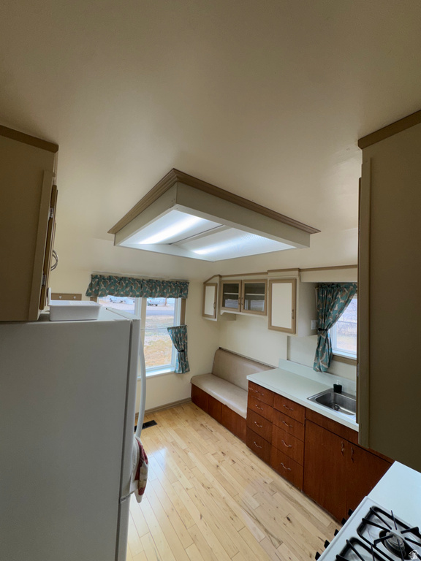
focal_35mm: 14
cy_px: 280
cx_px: 210
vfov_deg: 102.1
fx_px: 227
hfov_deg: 85.7
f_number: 2.2
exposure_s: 1/137
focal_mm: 2.22
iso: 40
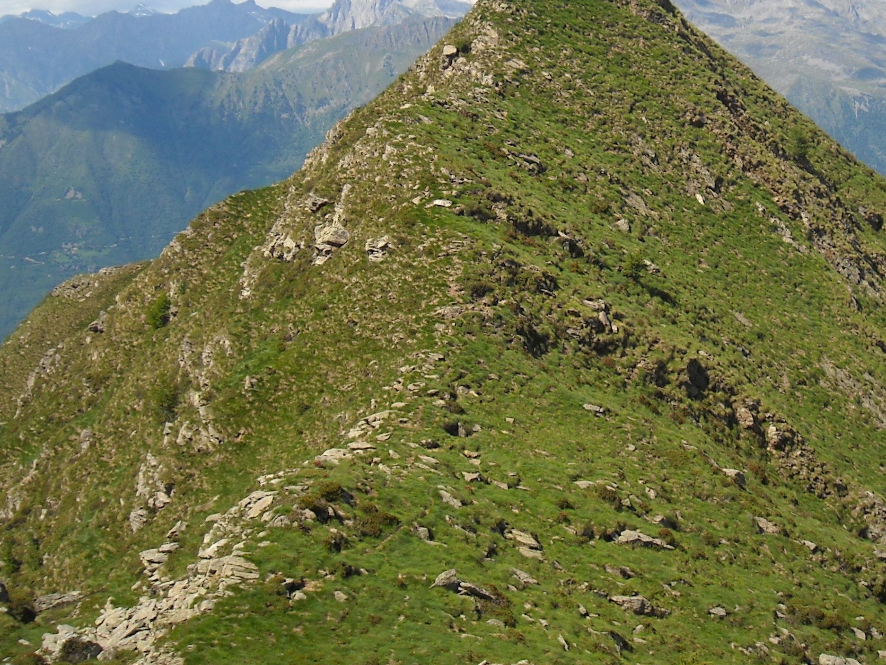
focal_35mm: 61
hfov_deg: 31.6
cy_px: 132
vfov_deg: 23.7
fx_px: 1561
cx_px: 535
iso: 64
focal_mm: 5.7
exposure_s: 1/260
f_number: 5.6
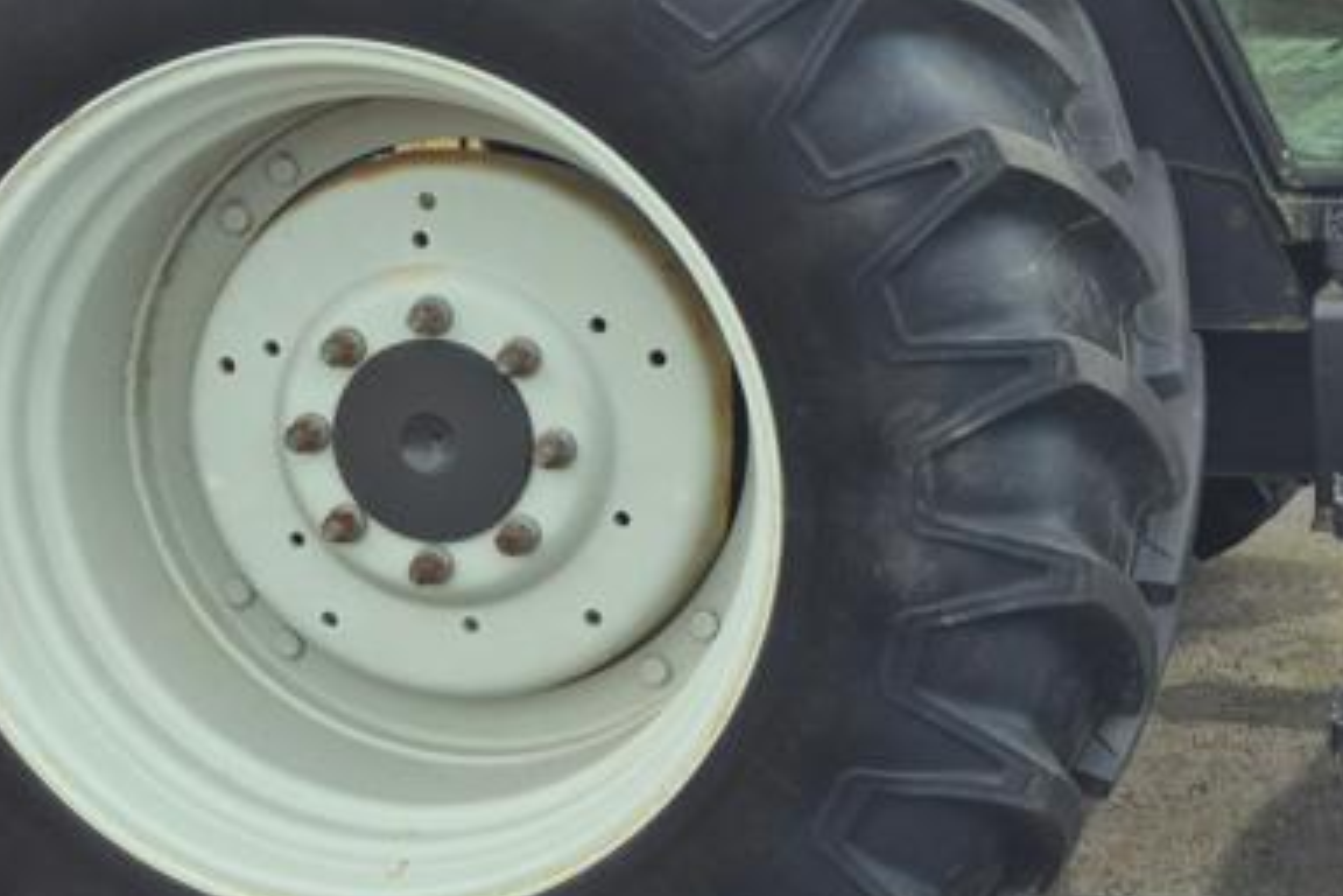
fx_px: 2574
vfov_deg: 19.2
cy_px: 21
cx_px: 1562
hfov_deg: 26.4
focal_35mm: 69
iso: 25
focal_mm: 5.4
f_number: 1.8
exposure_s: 1/1112
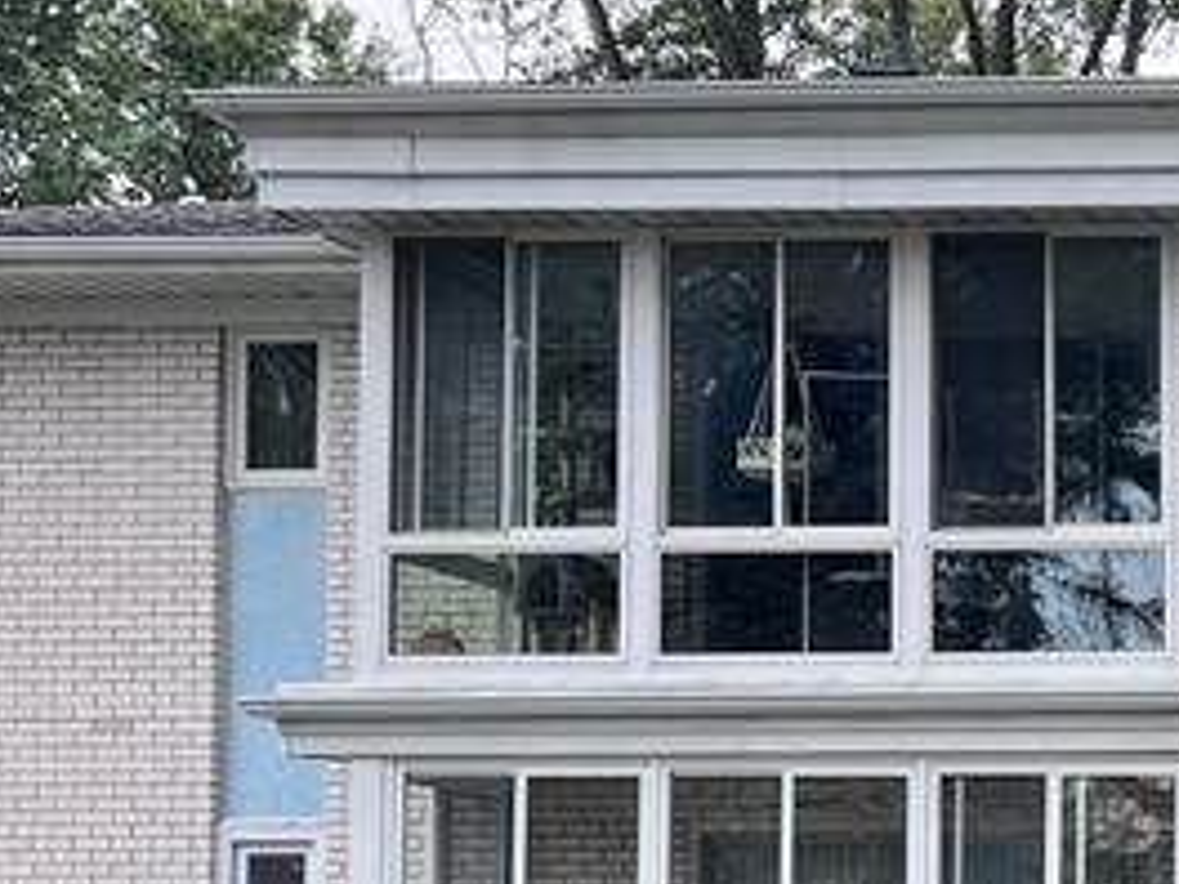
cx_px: 1782
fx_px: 3440
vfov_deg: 14.5
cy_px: 844
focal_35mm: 101
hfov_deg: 17.4
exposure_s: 1/240
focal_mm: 5.7
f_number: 1.5
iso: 40
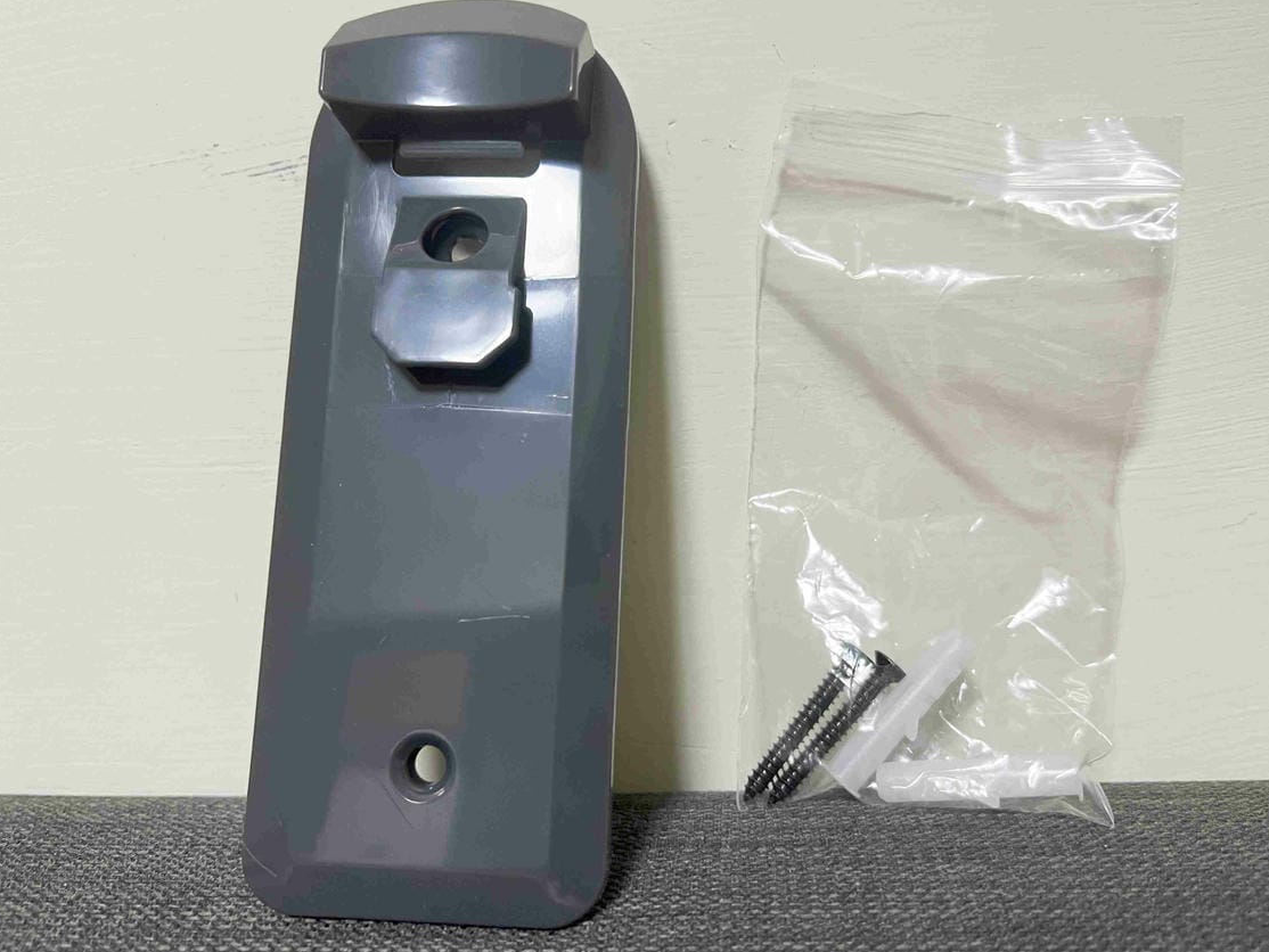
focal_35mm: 28
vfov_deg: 49.7
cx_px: 676
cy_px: 452
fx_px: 1027
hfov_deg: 63.4
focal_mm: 5.7
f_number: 1.5
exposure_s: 1/94
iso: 125
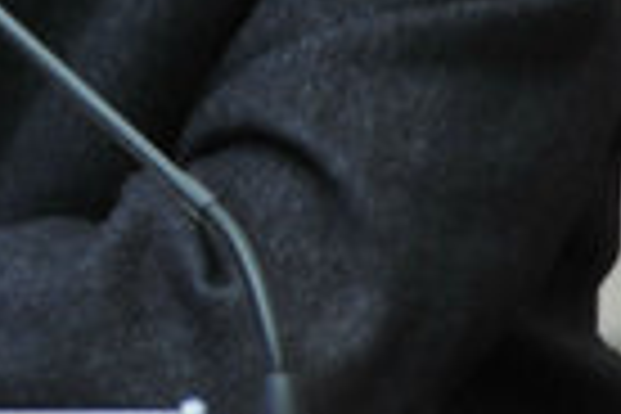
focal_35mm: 1308
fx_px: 22561
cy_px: -164
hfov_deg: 1.6
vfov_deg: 1.1
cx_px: -40
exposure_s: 1/40
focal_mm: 200
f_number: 5.6
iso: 800
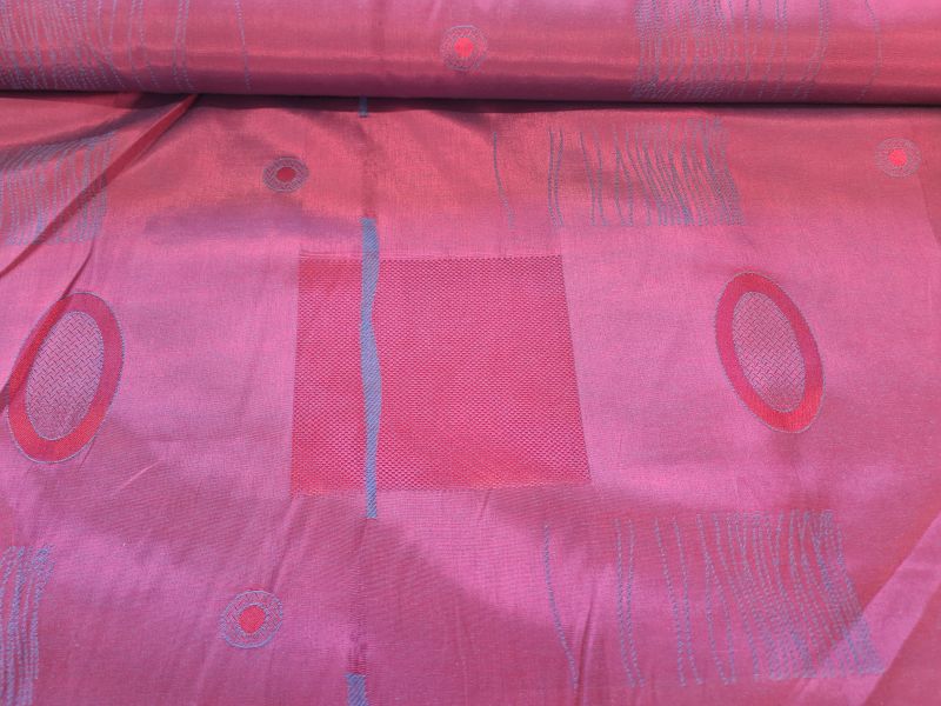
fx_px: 707
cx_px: 470
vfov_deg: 53.1
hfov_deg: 67.3
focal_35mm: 26
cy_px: 353
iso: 100
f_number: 1.8
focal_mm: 5.4
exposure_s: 1/50
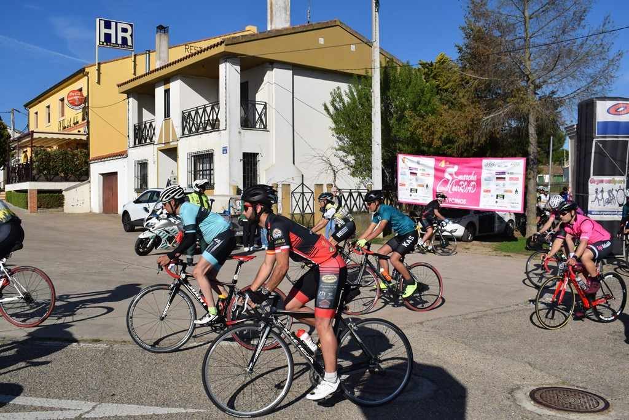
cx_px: 314
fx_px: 577
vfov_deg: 40.0
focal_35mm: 33
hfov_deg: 57.2
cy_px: 210
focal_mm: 22
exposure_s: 1/2000
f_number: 8
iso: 400
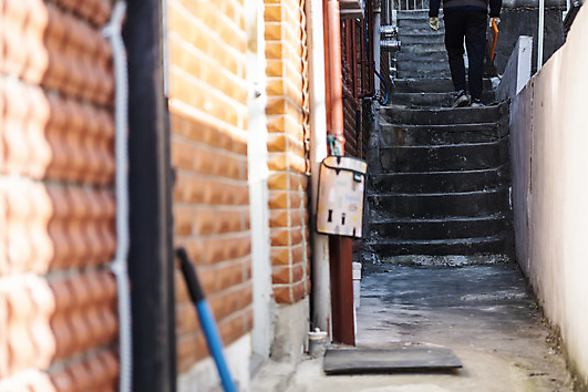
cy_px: 185
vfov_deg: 17.3
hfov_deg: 25.7
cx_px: 329
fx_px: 1290
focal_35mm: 79
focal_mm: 70
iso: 400
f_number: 2.8
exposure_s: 1/640
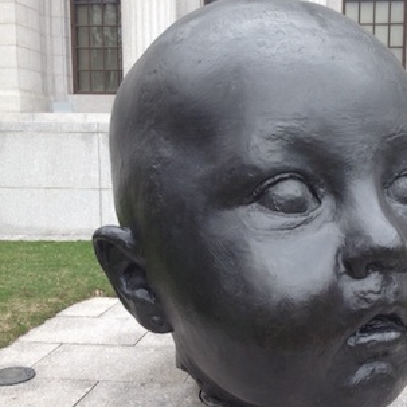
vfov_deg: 33.4
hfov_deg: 32.9
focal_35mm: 51
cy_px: 221
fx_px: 678
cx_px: 289
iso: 50
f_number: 2.4
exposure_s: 1/188
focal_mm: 4.28
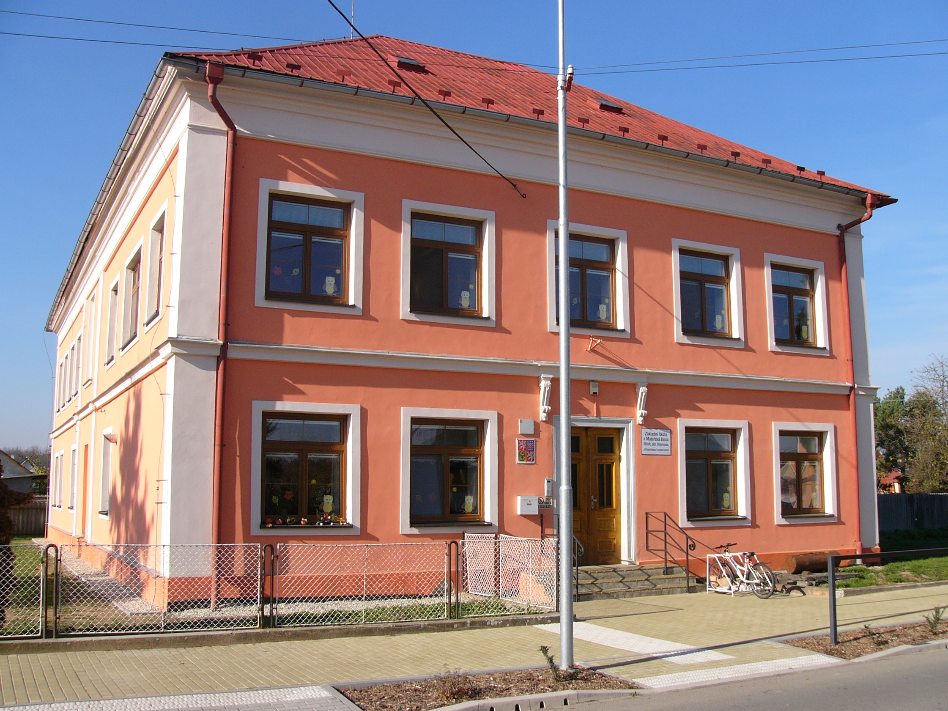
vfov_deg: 38.7
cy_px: 356
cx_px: 474
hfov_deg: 50.1
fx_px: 1013
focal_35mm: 37
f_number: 4
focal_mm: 6
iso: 50
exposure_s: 1/500
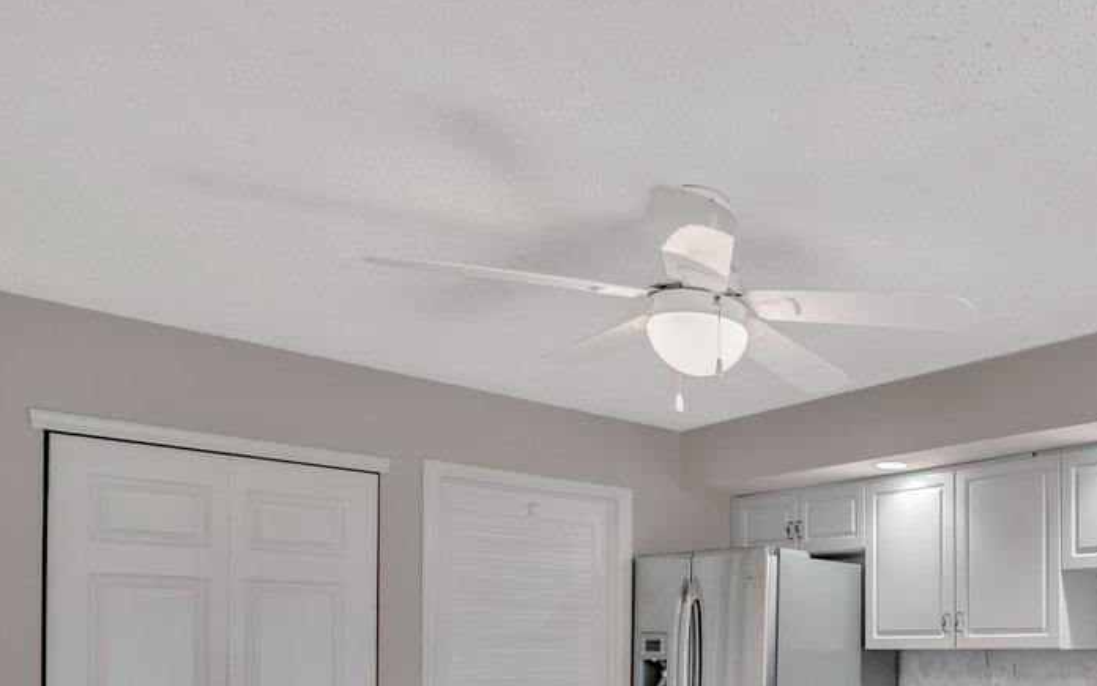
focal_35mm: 30
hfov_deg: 54.0
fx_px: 897
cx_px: 1007
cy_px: 630
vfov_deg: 38.6
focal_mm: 16
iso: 320
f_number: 5.6
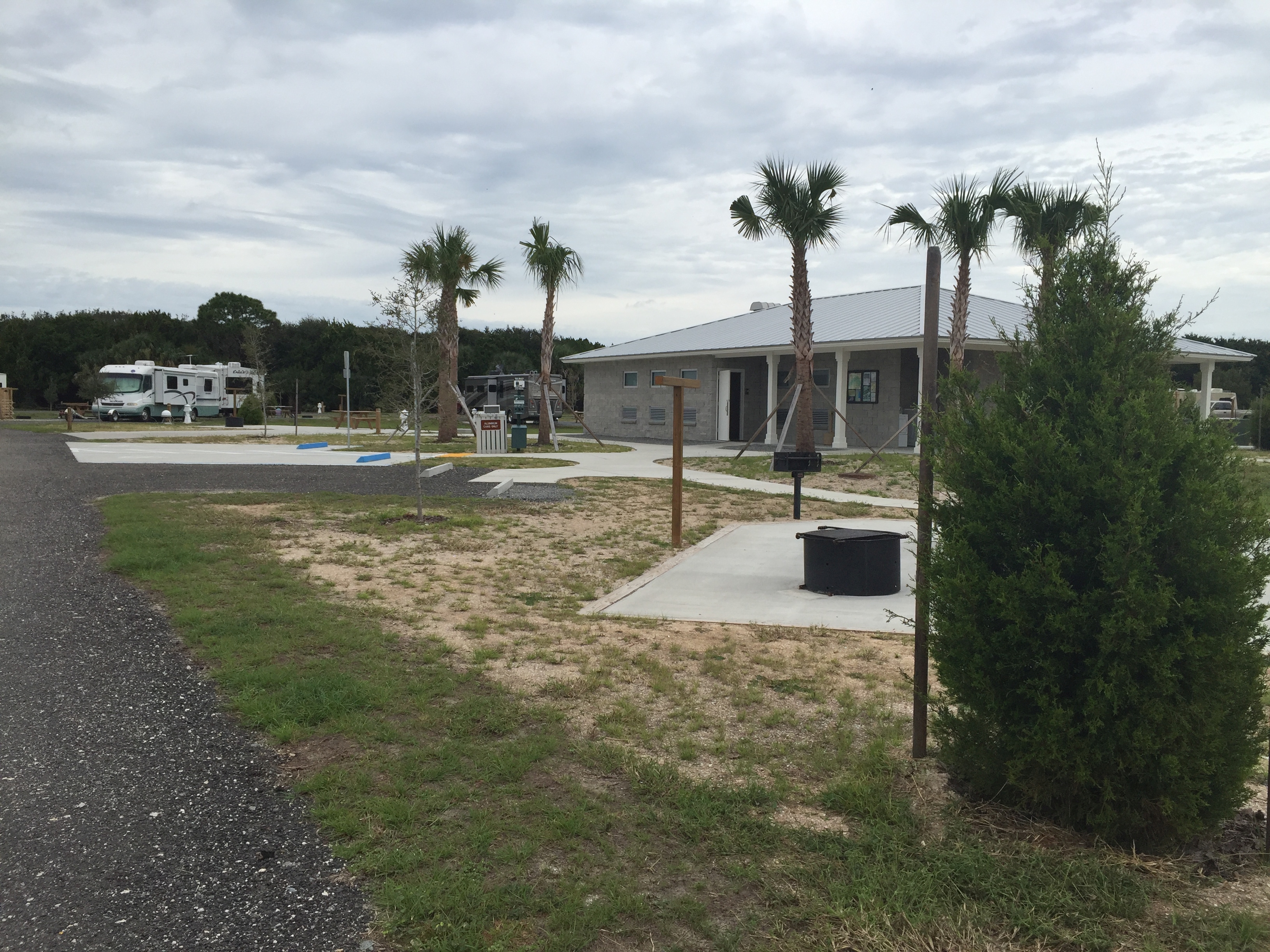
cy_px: 476
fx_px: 1064
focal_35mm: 29
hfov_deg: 61.7
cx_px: 635
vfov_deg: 48.2
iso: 32
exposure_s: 1/1014
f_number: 2.2
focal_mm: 4.15
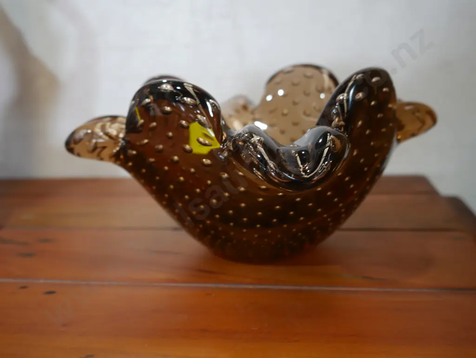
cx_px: 238
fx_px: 550
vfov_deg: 36.0
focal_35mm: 40
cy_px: 179
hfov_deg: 46.8
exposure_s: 1/60
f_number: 4.4
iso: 500
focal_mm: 20
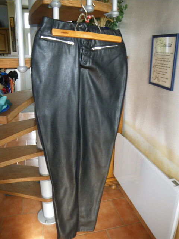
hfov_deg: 49.7
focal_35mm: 28
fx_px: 193
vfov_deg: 63.4
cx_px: 90
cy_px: 120
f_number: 3.5
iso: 400
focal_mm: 5
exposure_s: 1/50
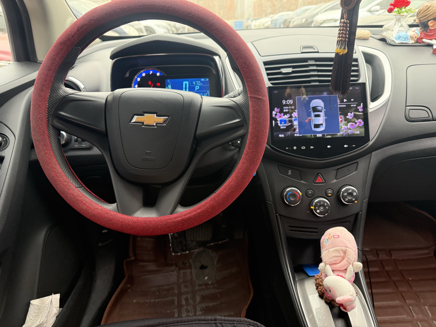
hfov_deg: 71.6
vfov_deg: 56.8
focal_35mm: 24
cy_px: 164
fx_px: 302
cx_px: 218
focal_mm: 6.76
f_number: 1.78
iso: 200
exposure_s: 1/66
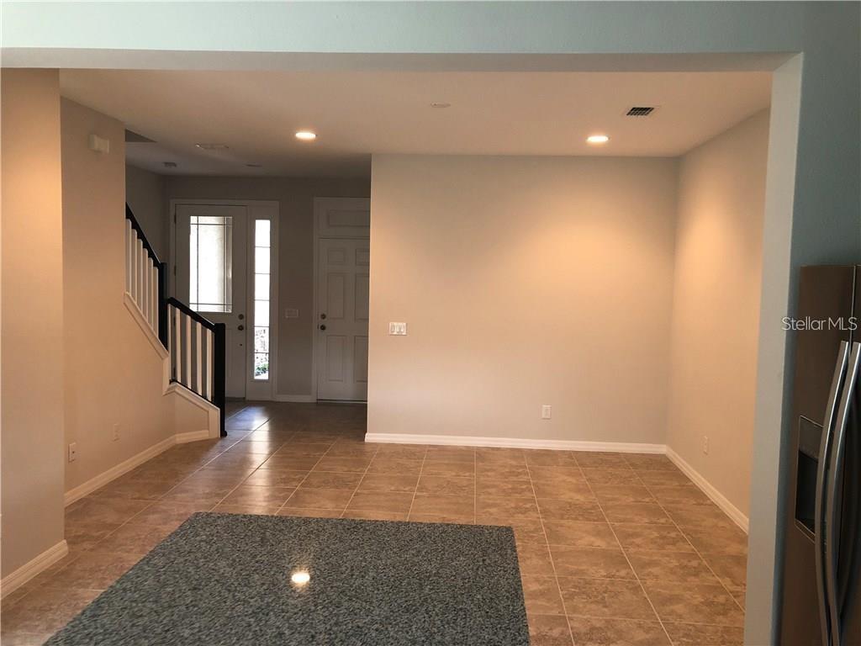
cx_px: 430
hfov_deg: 63.4
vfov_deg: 49.7
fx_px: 696
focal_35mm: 28
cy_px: 323
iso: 50
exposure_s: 1/15
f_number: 1.8
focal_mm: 3.99
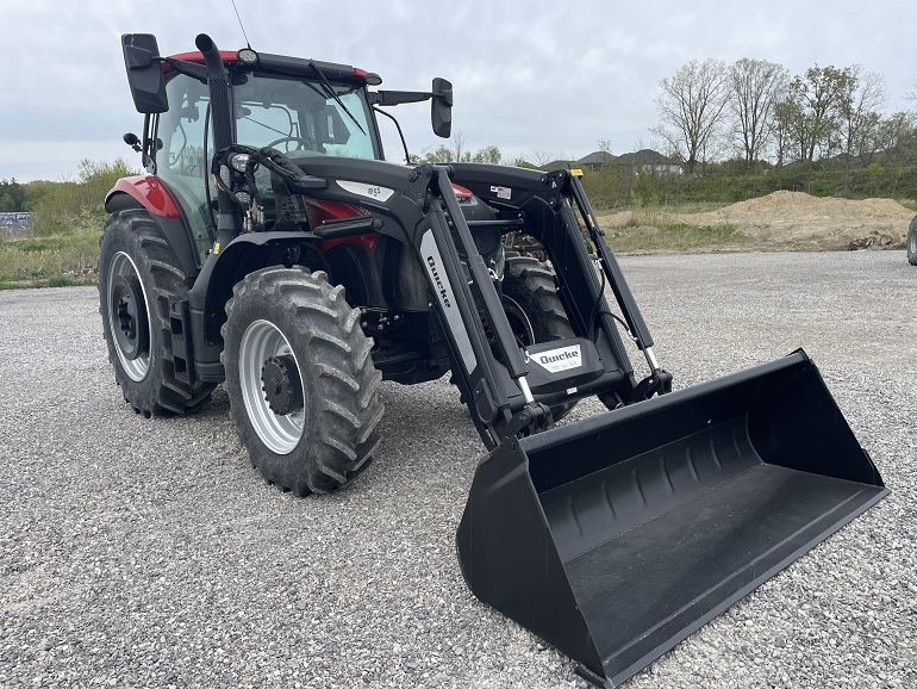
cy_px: 348
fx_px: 715
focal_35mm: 27
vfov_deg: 51.4
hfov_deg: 65.3
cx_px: 475
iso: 32
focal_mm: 4.2
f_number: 1.6
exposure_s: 1/1319
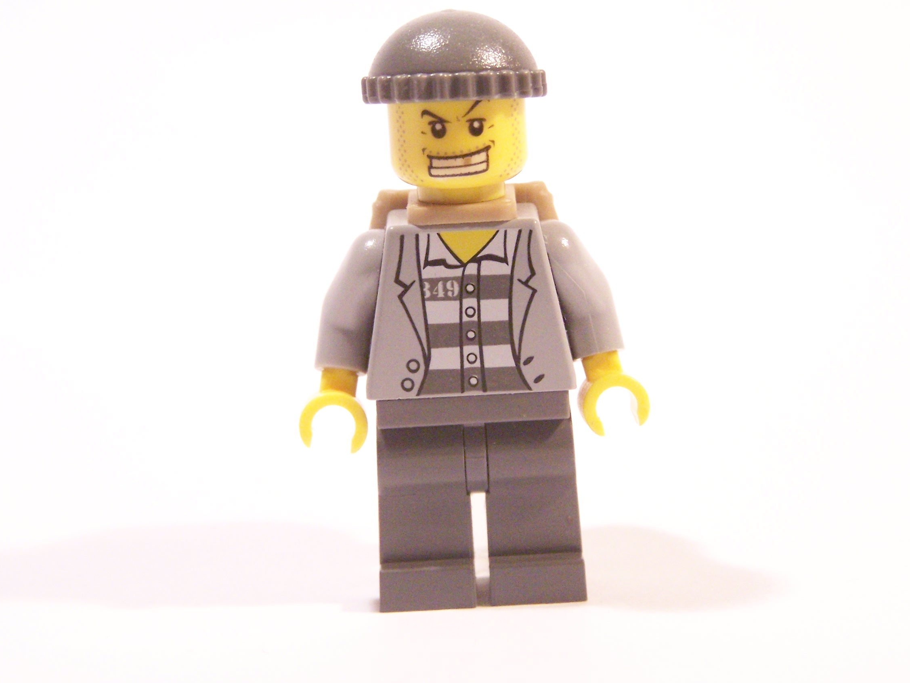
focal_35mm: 120
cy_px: 318
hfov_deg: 16.4
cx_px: 491
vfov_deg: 12.3
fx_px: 3155
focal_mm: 17.5
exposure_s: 1/45
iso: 400
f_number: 3.2
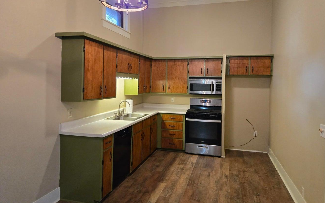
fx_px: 221
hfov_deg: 72.5
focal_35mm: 25
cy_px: 88
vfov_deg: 49.1
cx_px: 164
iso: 640
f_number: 1.8
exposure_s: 1/120
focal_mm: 5.4
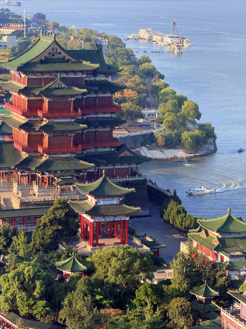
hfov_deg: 12.3
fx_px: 1137
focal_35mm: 120
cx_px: 123
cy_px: 164
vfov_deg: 16.4
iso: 64
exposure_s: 1/147
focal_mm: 15.66
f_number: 2.8
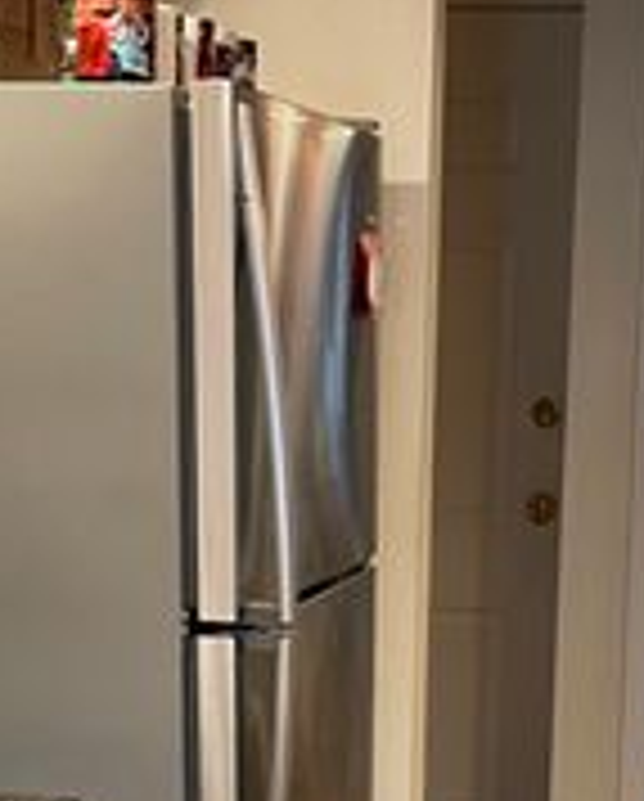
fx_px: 2258
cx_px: 383
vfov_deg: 18.9
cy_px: 992
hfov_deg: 16.2
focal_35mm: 95
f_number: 1.6
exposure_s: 1/60
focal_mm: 4.2
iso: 250
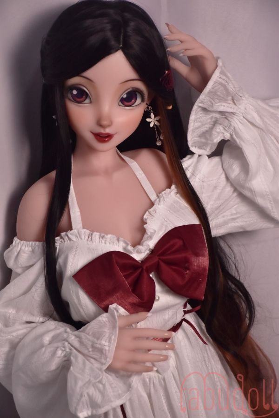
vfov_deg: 19.5
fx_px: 1221
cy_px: 209
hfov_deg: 13.0
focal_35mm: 105
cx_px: 140
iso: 1000
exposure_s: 1/400
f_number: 5.6
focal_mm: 70
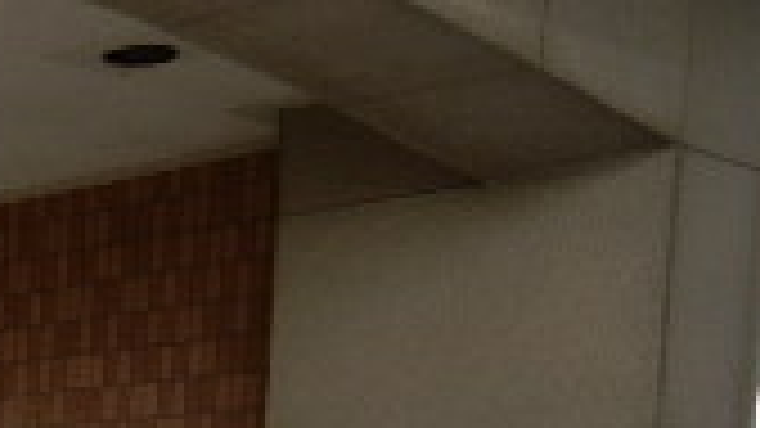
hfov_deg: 18.5
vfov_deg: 10.4
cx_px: -355
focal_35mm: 103
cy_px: 973
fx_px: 2075
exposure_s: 1/200
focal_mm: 4.5
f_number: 3.7
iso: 125
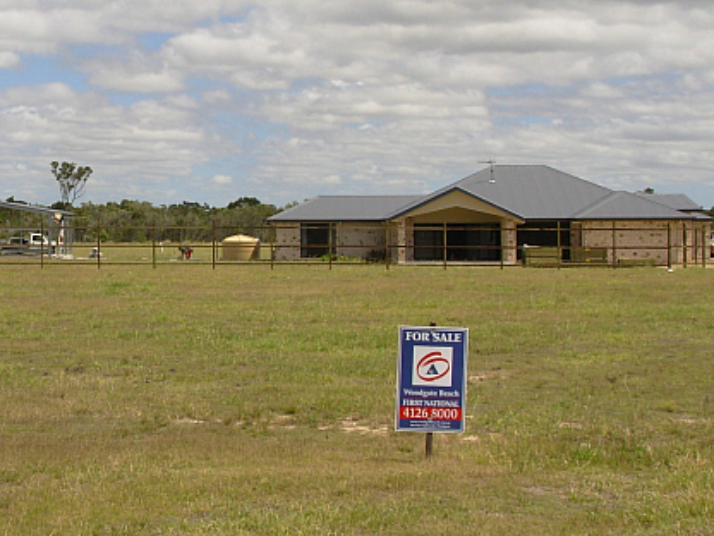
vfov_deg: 20.1
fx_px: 1506
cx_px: 192
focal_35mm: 73
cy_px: 191
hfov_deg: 26.4
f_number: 4.9
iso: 50
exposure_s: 1/745
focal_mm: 6.3
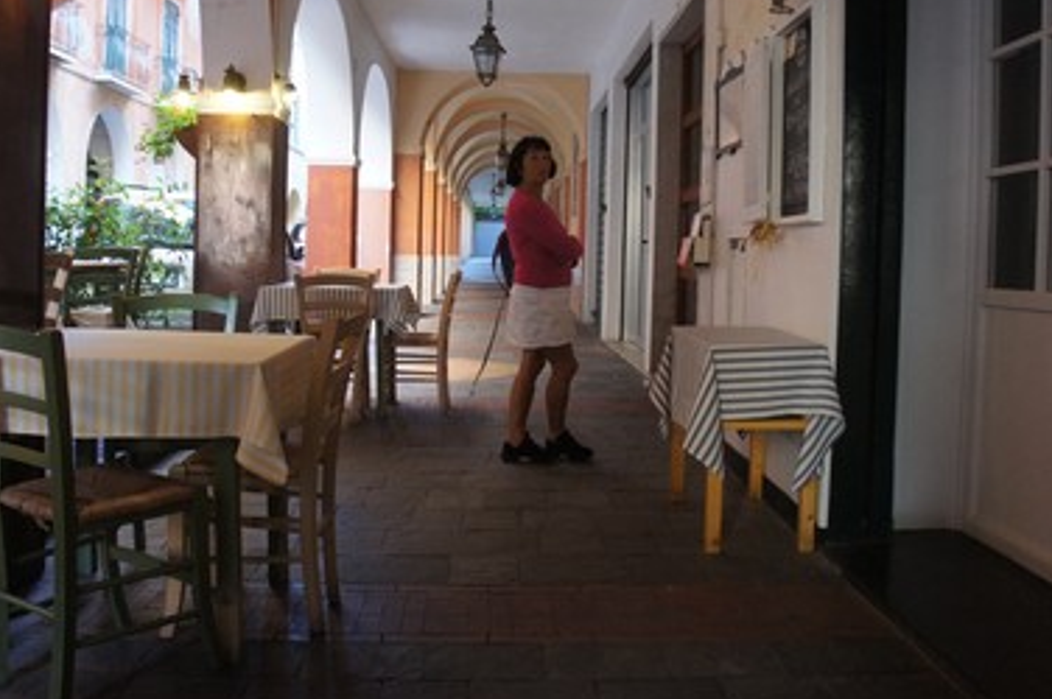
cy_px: 294
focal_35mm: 33
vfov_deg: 39.8
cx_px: 532
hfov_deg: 57.3
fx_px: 963
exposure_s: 1/160
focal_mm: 18
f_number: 3.5
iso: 1600
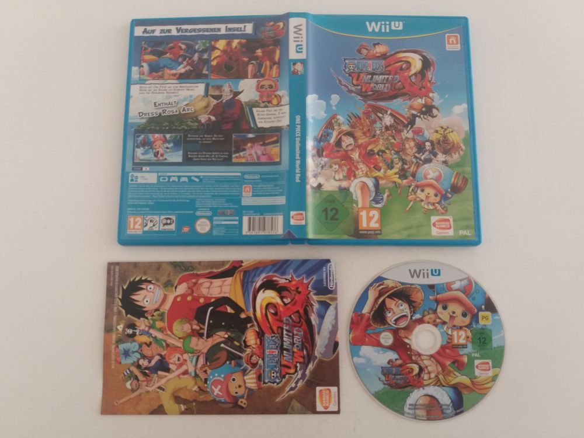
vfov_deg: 49.7
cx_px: 292
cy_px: 219
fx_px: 472
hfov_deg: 63.4
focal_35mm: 28
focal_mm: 3.7
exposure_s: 1/33
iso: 100
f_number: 1.9
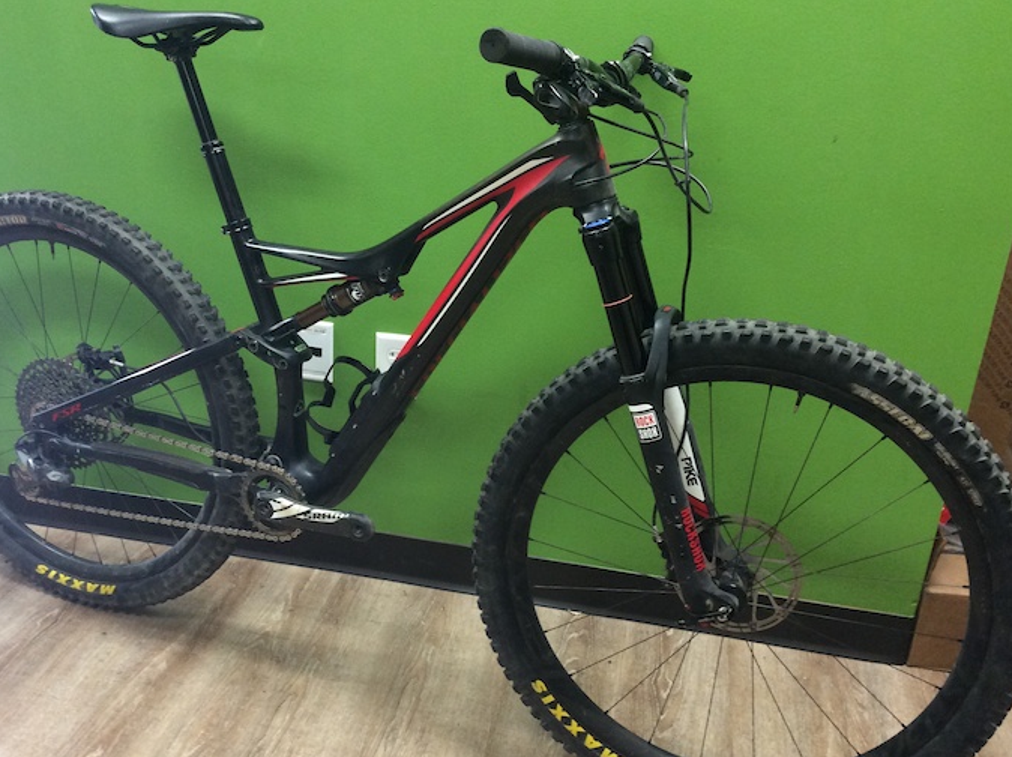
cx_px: 465
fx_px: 1110
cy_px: 416
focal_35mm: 38
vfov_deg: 37.6
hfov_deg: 49.0
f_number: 2.4
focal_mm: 3.3
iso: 100
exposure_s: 1/24
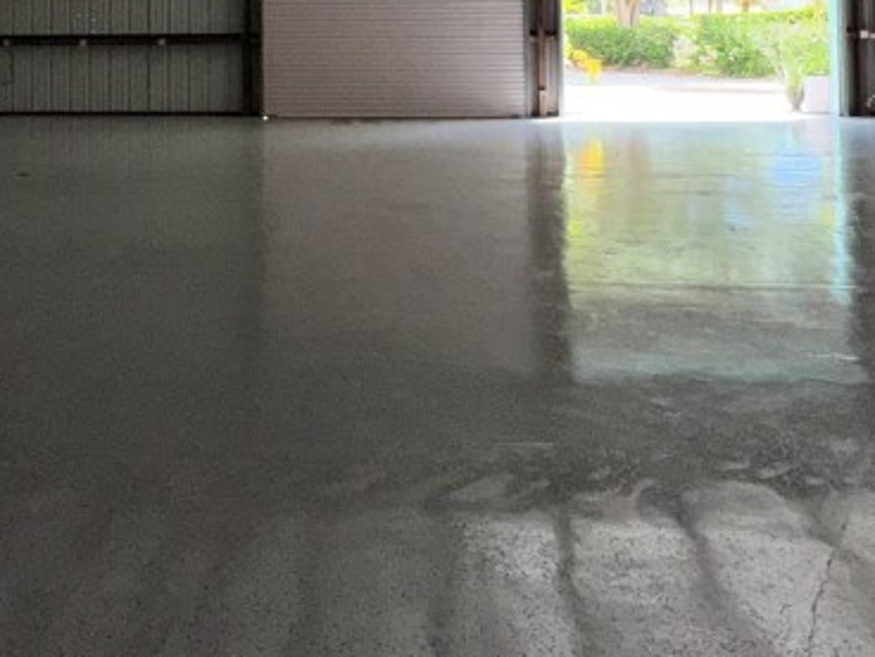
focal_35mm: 39
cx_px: 316
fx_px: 986
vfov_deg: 33.1
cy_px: -31
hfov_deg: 47.3
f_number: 2.2
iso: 32
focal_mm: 2.22
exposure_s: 1/218
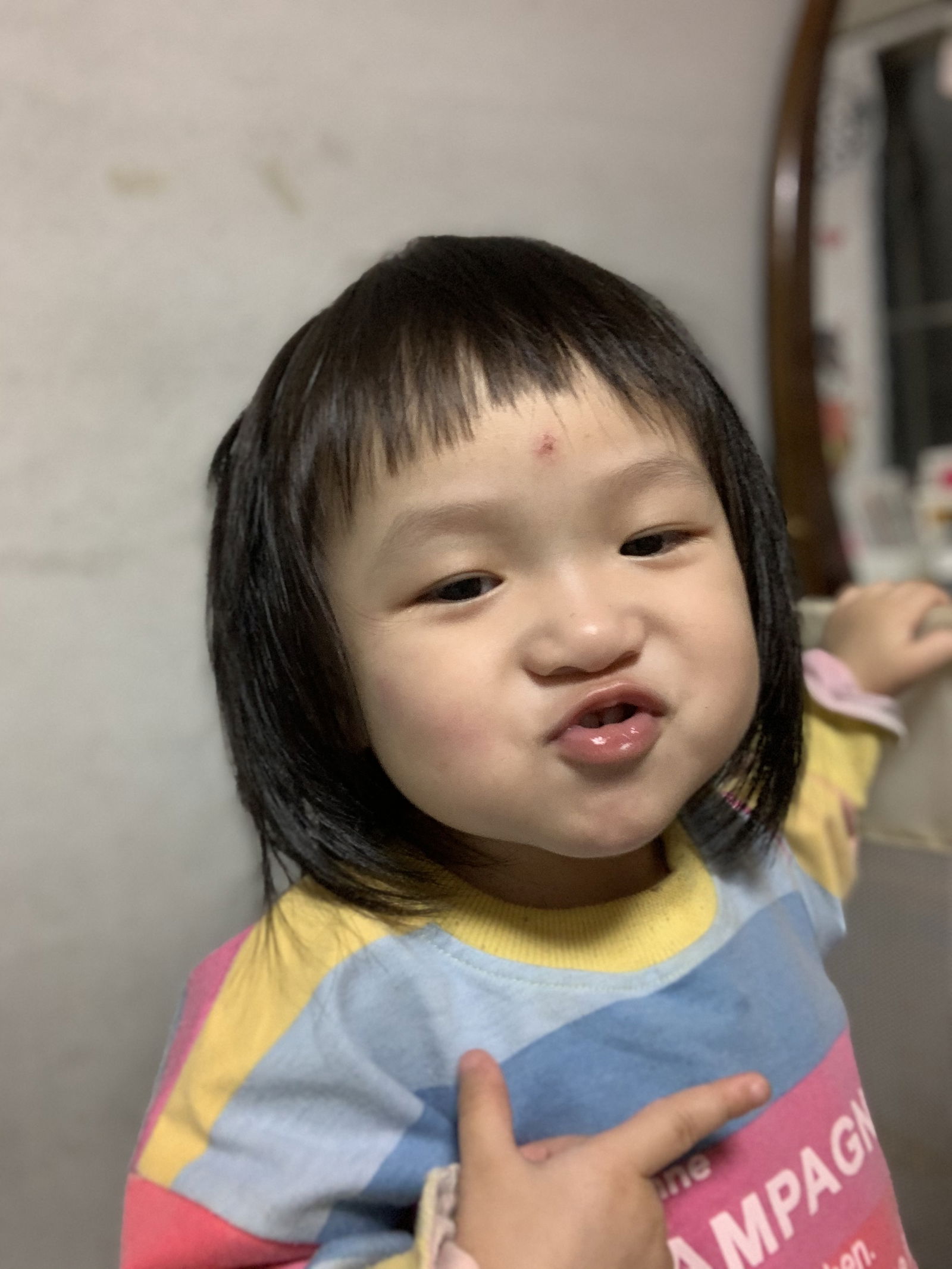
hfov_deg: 44.2
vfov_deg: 56.8
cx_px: 476
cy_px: 634
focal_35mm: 32
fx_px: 1173
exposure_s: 1/40
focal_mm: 2.87
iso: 200
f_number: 2.2
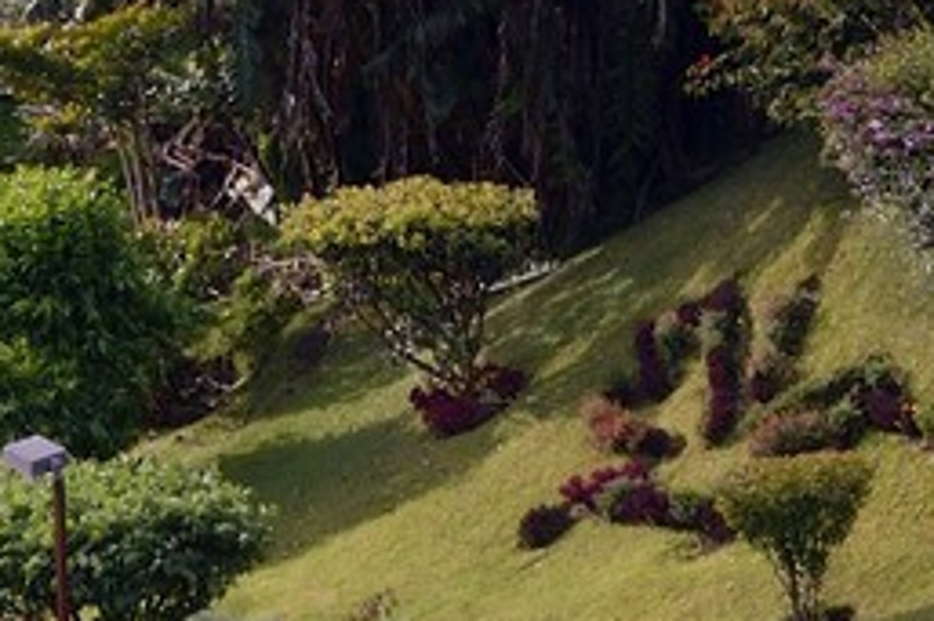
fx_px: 28286
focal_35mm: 1091
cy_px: 777
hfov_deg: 1.9
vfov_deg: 1.3
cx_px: 2842
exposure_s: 1/200
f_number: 10
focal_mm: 175
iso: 400
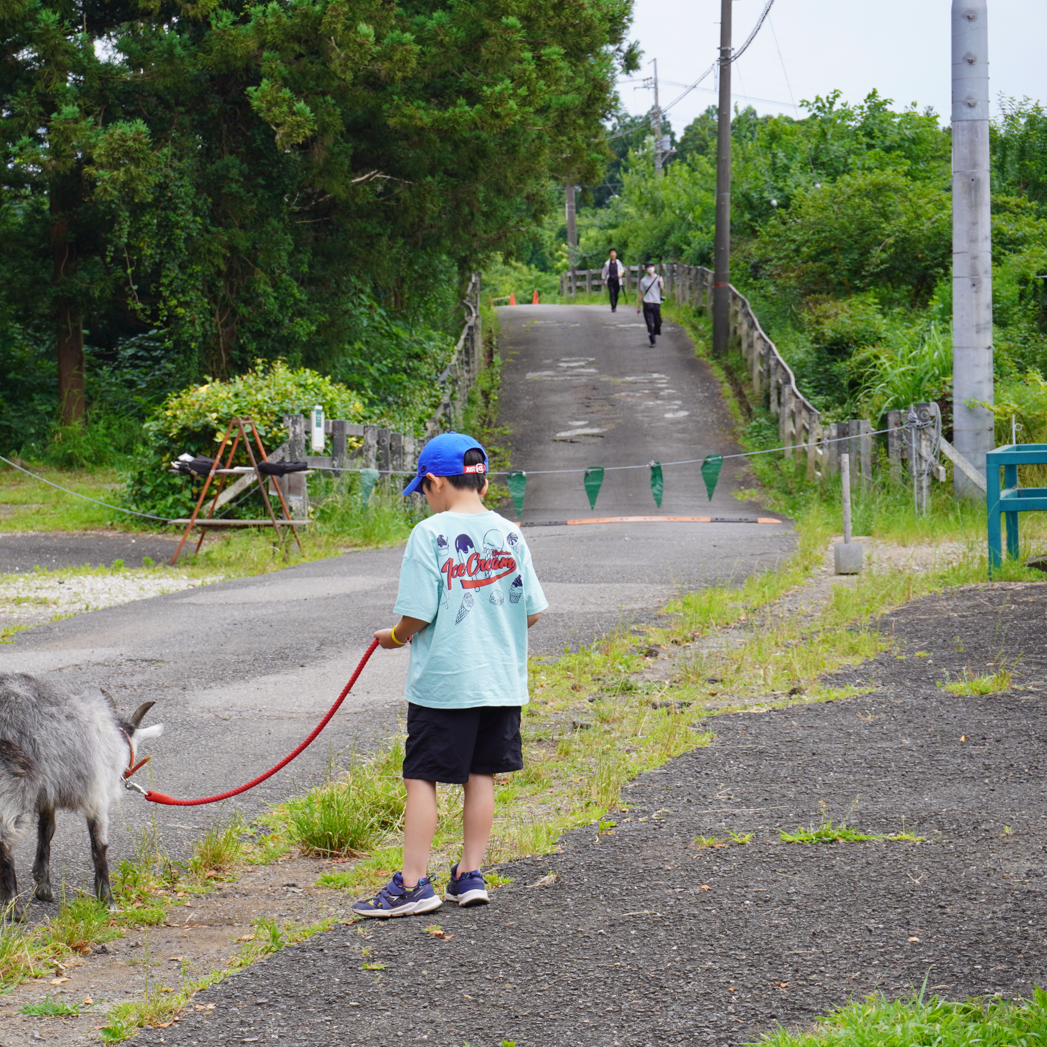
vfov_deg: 18.1
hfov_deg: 18.0
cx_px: 265
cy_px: 522
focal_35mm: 96
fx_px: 3285
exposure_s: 1/100
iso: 100
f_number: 6.3
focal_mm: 50
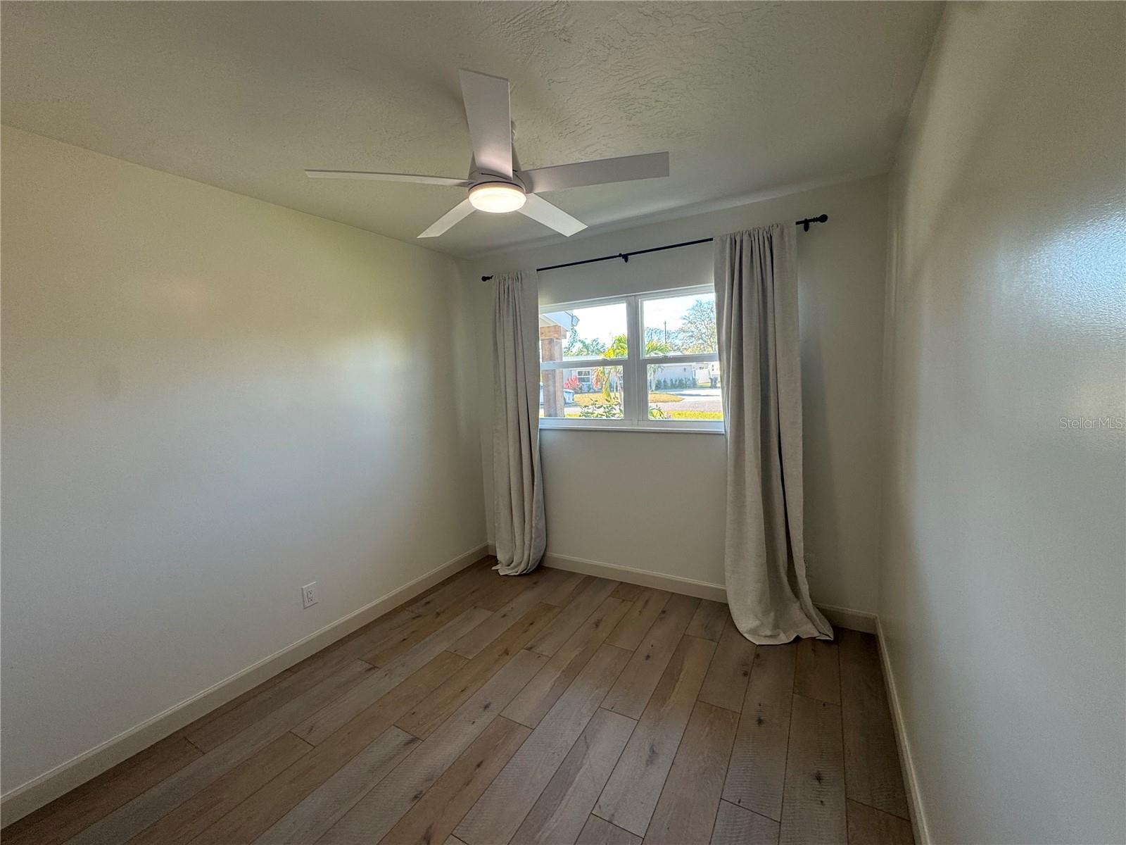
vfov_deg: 85.7
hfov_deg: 102.1
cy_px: 422
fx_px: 455
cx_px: 563
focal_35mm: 14
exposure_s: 1/120
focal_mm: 2.22
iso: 125
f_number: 2.2
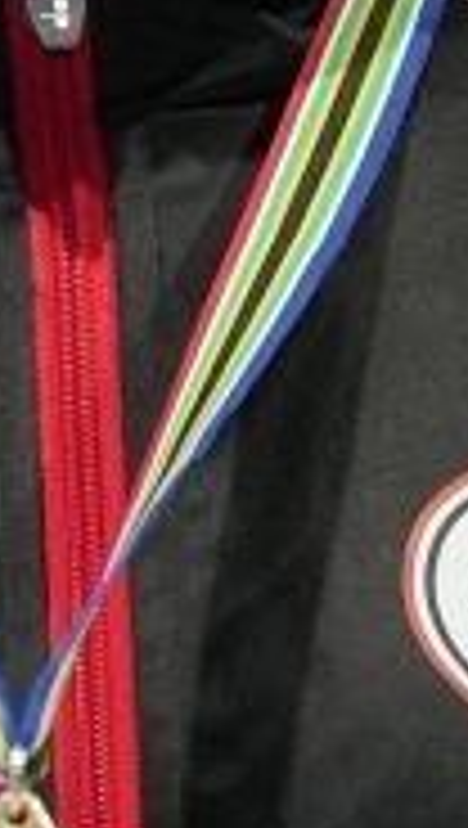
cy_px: 886
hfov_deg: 0.6
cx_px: 288
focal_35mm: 2046
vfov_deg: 1.1
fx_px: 44973
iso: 3200
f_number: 2.8
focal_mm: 200
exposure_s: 1/250
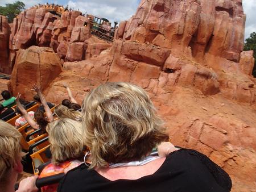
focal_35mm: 25
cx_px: 128
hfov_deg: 69.4
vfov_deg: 54.9
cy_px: 96
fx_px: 185
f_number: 8
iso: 200
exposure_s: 1/500
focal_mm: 4.5
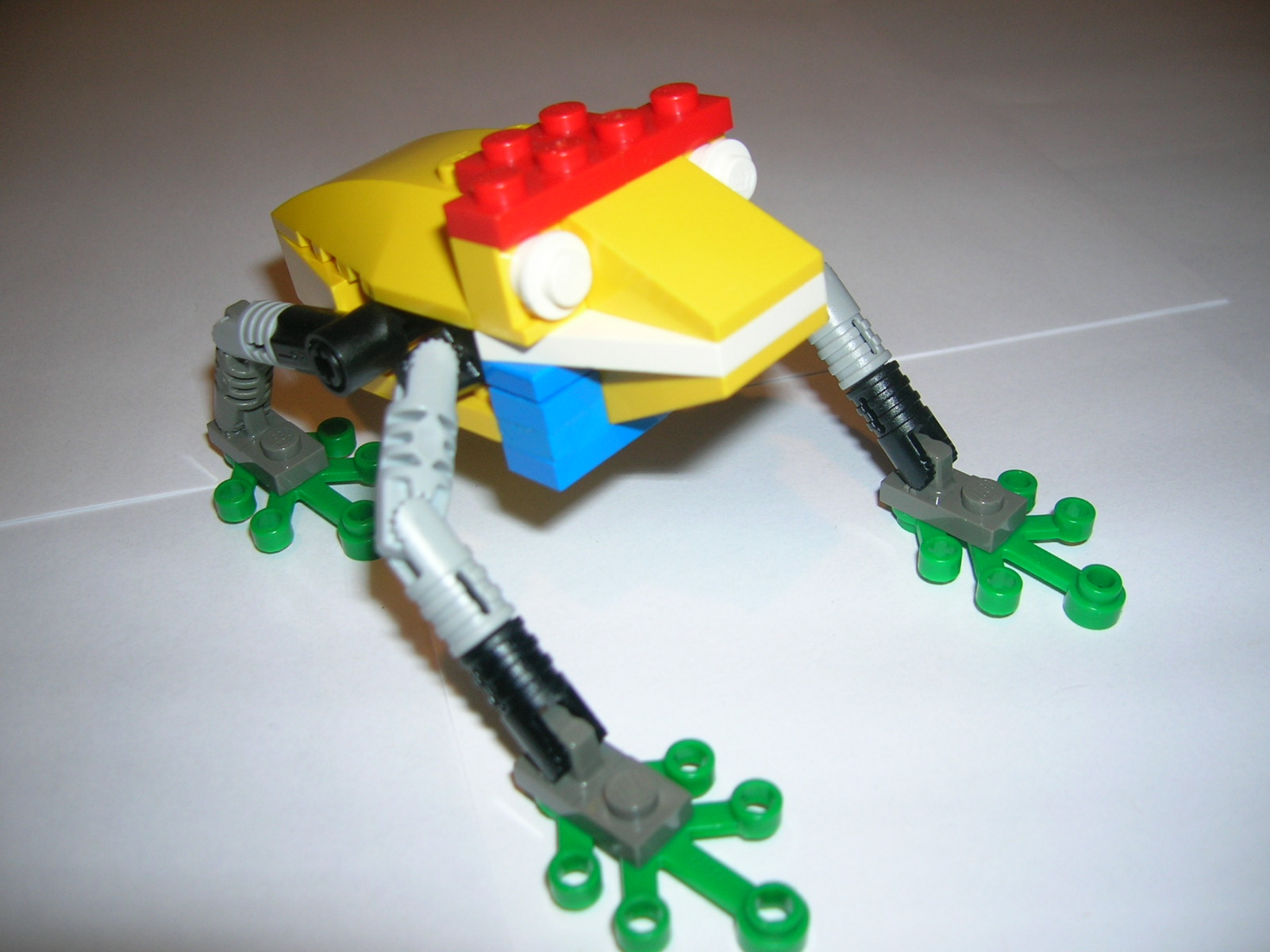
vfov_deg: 41.8
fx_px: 1247
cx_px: 635
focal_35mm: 34
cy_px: 476
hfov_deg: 54.0
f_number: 2.9
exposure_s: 1/60.1
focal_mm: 5.7
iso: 50
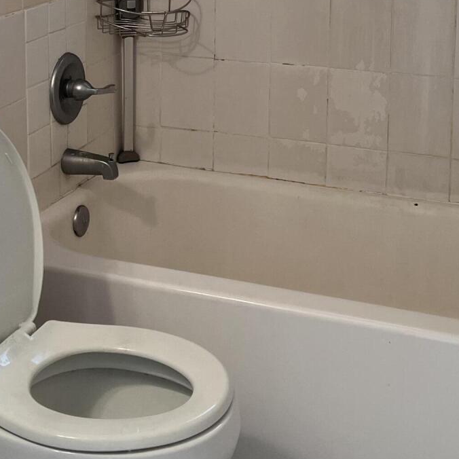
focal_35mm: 68
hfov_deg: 25.3
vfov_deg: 24.2
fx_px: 1020
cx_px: 178
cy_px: -3
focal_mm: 5.7
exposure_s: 1/120
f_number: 1.5
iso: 100
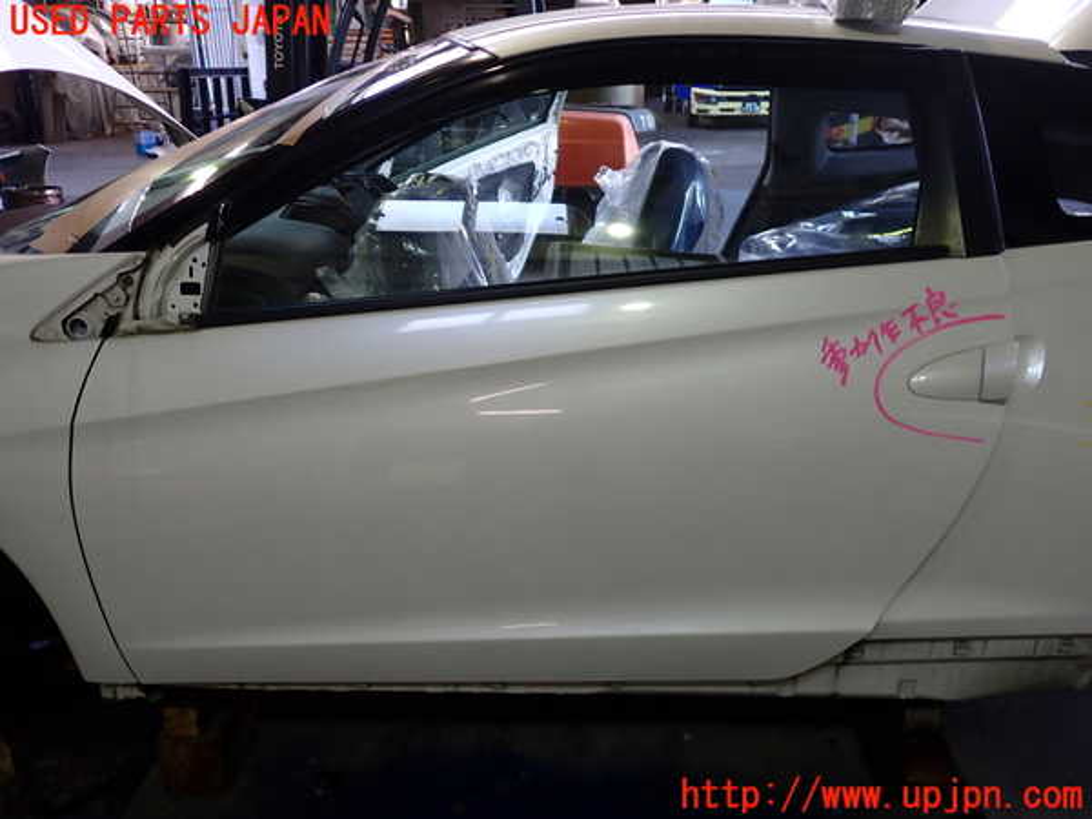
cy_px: 410
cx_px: 546
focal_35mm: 30
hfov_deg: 60.0
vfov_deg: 46.8
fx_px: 946
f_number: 2.3
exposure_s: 1/80
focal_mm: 5.4
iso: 200
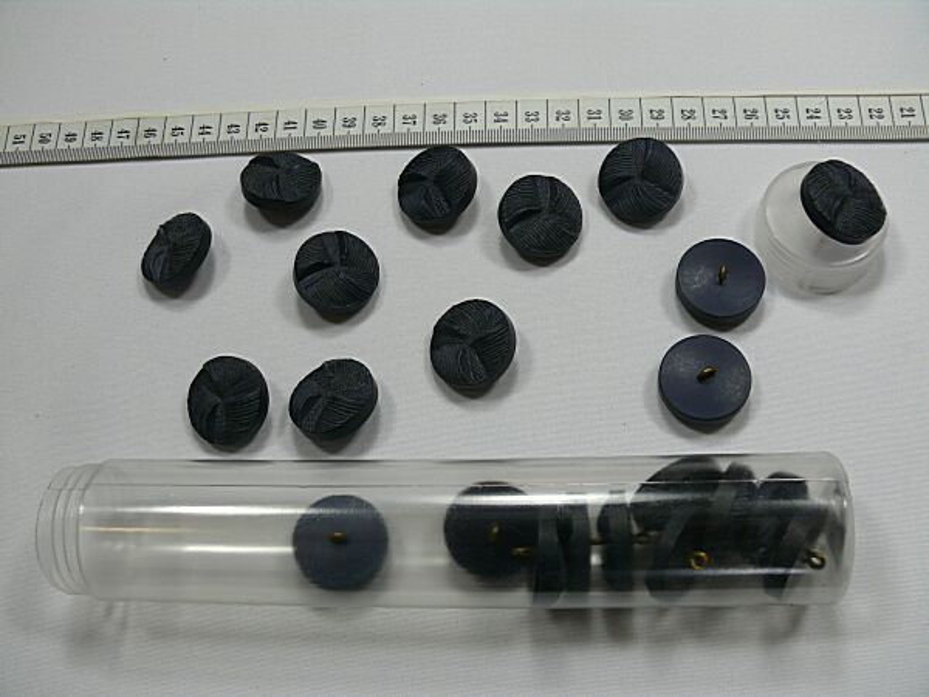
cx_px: 464
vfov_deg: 40.7
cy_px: 348
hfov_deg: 52.6
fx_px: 939
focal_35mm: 35
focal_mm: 7.4
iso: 100
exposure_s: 1/40
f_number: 4.5
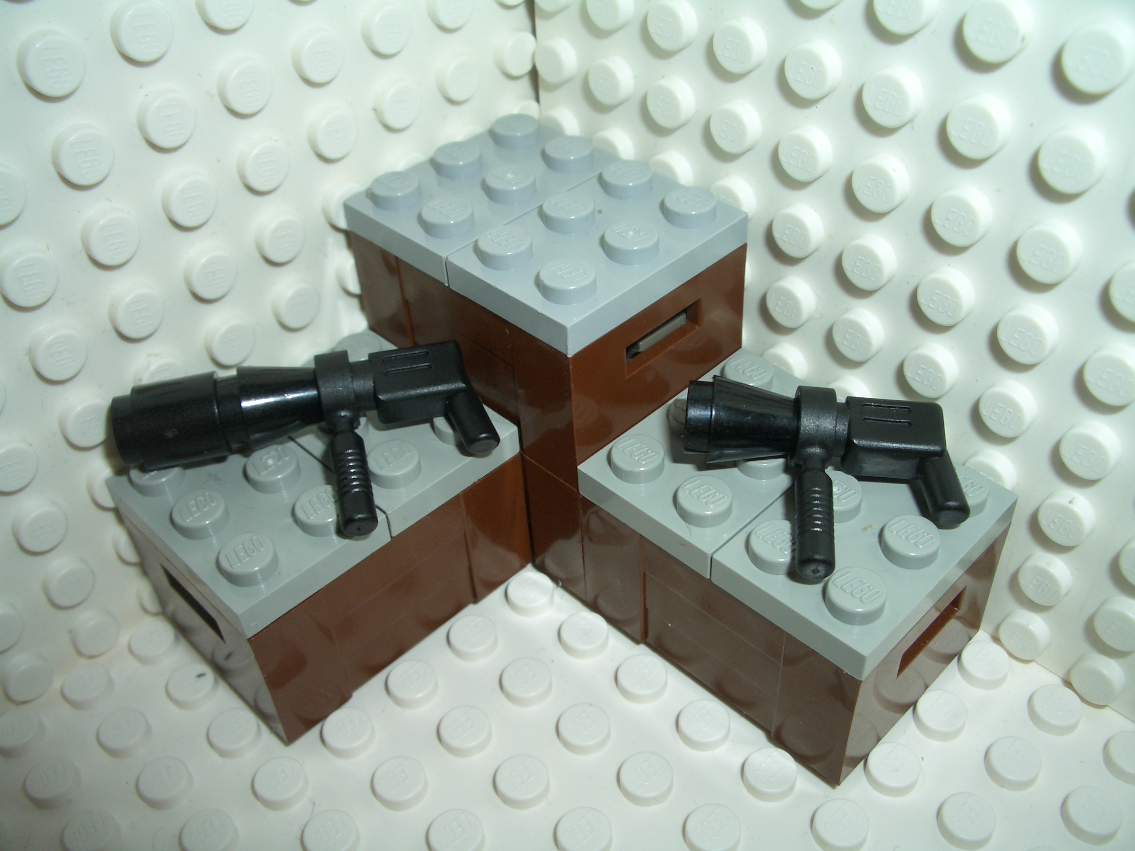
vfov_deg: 40.7
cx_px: 568
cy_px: 426
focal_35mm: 35
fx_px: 1148
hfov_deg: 52.6
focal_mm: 5.8
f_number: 4.3
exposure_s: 1/60
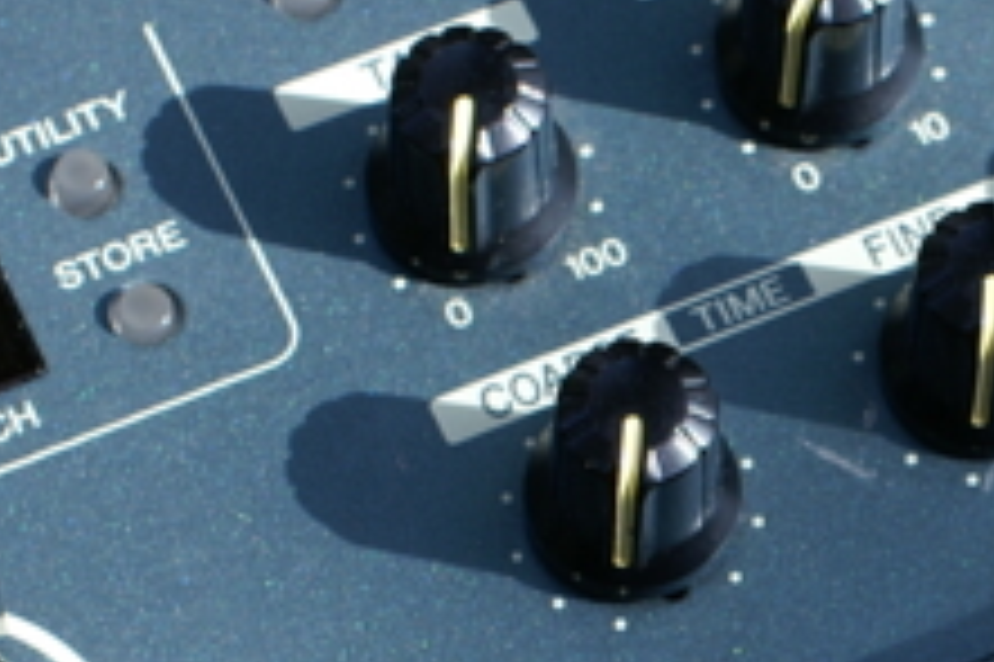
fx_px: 5237
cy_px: 887
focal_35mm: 190
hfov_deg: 10.7
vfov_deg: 7.1
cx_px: 1205
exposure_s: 1/80
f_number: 8
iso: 100
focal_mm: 35
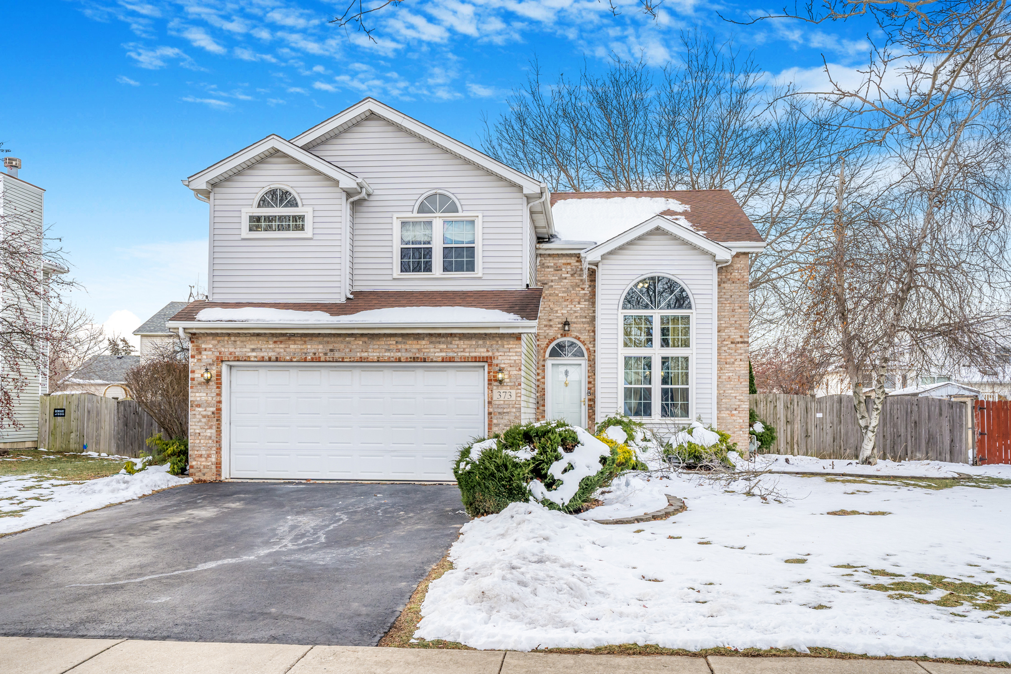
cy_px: 337
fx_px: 842
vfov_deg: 43.6
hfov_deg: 61.9
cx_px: 506
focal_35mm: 30
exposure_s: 1/320
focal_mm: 30
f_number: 9
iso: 640
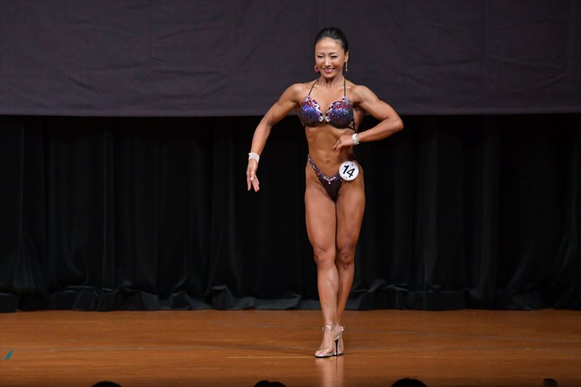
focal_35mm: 285
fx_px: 4597
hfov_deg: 7.2
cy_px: 194
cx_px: 290
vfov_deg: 4.8
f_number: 5.6
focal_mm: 190
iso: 4000
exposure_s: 1/400
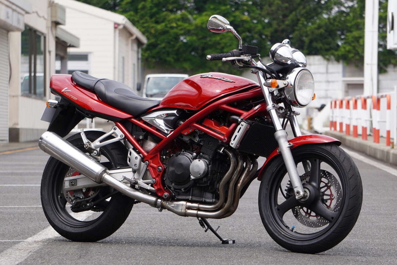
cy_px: 132
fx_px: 1753
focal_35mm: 159
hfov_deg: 12.9
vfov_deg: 8.6
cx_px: 198
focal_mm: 106
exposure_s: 1/250
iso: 100
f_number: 6.3
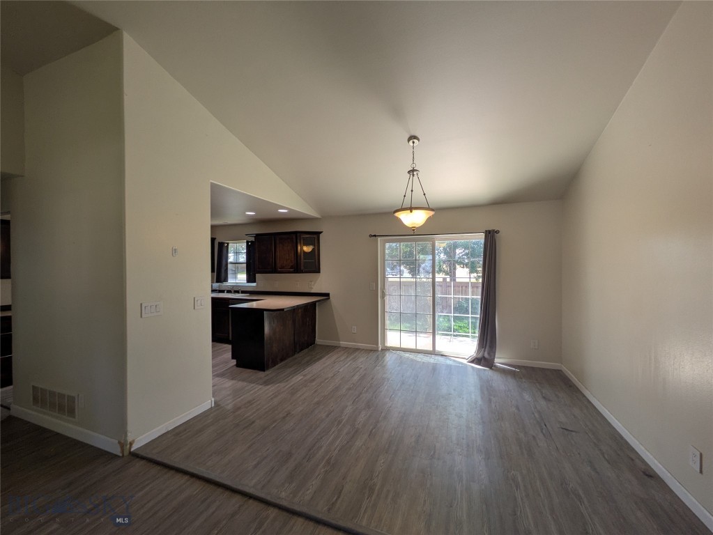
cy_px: 268
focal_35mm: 14
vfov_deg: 85.7
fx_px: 288
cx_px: 356
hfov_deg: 102.0
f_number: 2.2
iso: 54
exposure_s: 1/129
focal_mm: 1.83
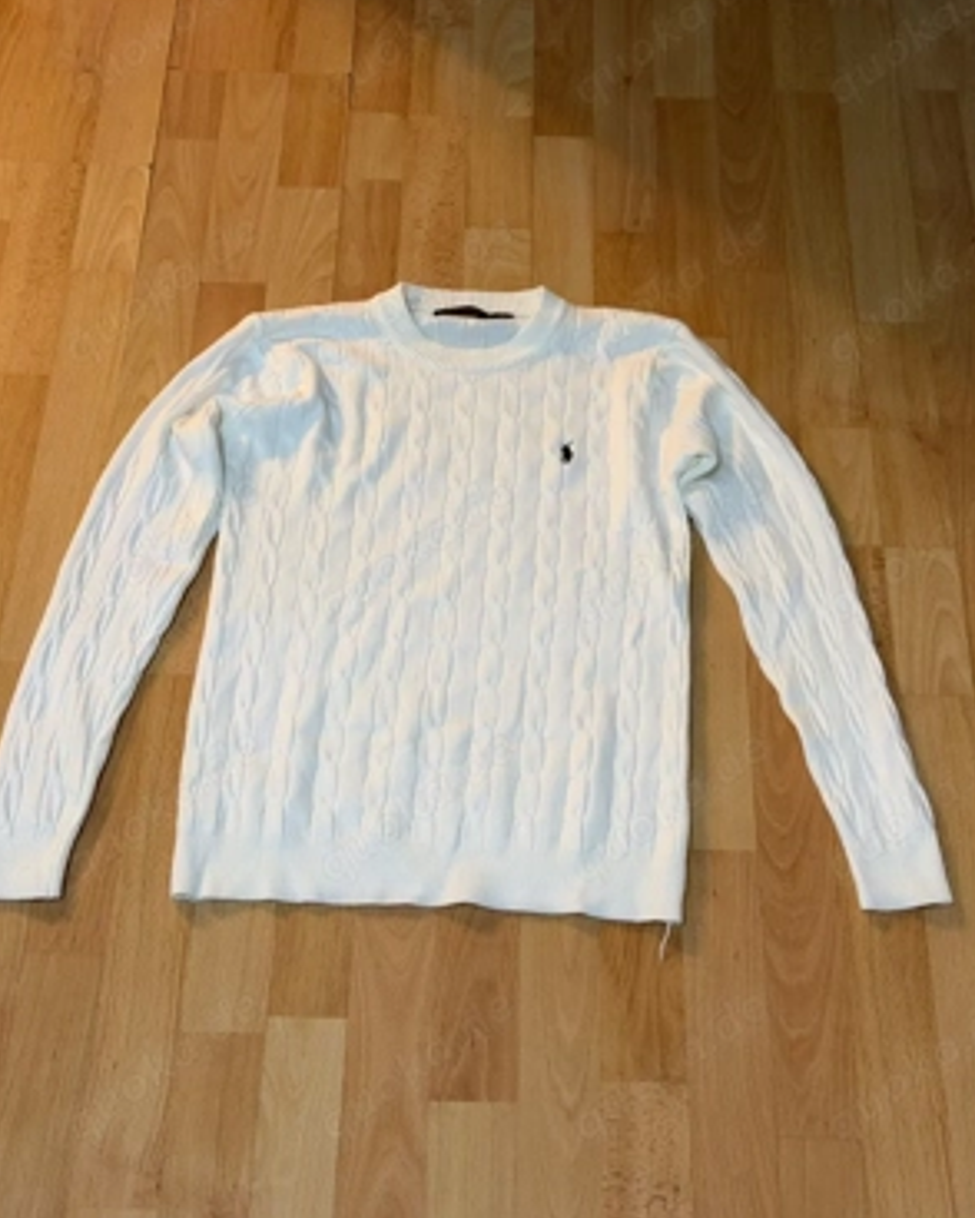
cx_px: 488
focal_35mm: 51
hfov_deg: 29.7
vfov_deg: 36.6
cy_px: 584
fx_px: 1838
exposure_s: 1/33
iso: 200
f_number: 1.78
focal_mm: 6.76
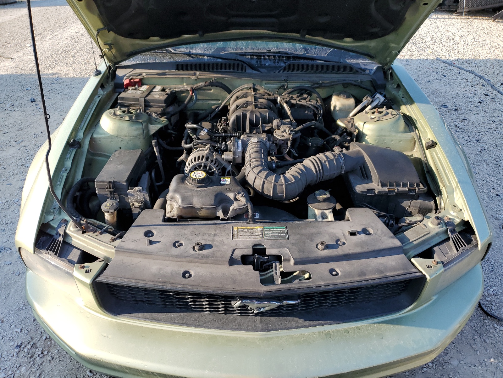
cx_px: 252
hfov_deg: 67.3
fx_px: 378
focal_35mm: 26
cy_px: 189
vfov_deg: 53.1
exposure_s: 1/1000
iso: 50
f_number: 1.5
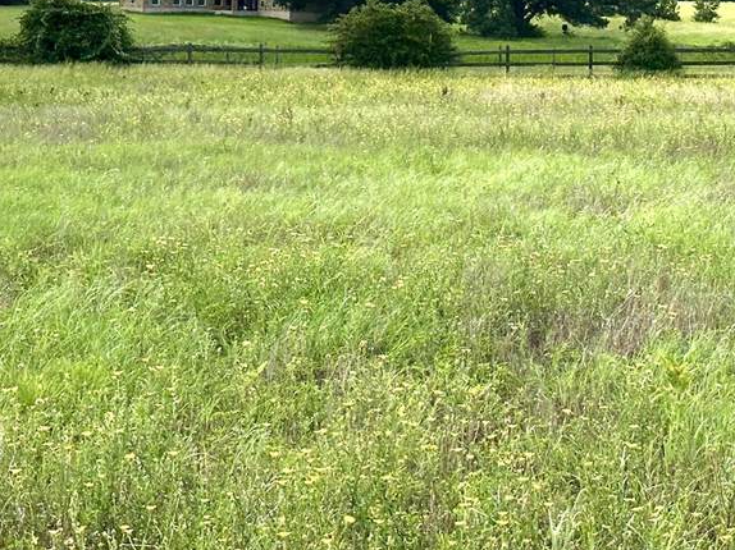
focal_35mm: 107
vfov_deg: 13.7
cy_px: 21
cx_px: 531
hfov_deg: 18.3
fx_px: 2271
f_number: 1.78
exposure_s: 1/8929
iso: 64
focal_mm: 6.86
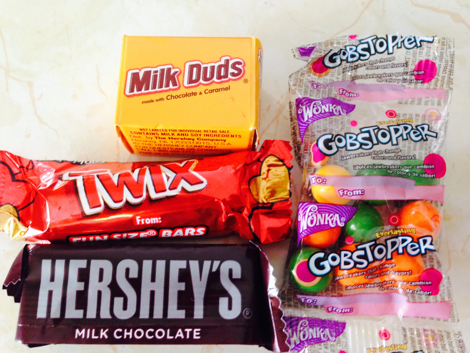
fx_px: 448
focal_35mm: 33
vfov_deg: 42.9
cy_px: 176
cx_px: 235
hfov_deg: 55.4
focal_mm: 4.12
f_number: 2.4
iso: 125
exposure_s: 1/20
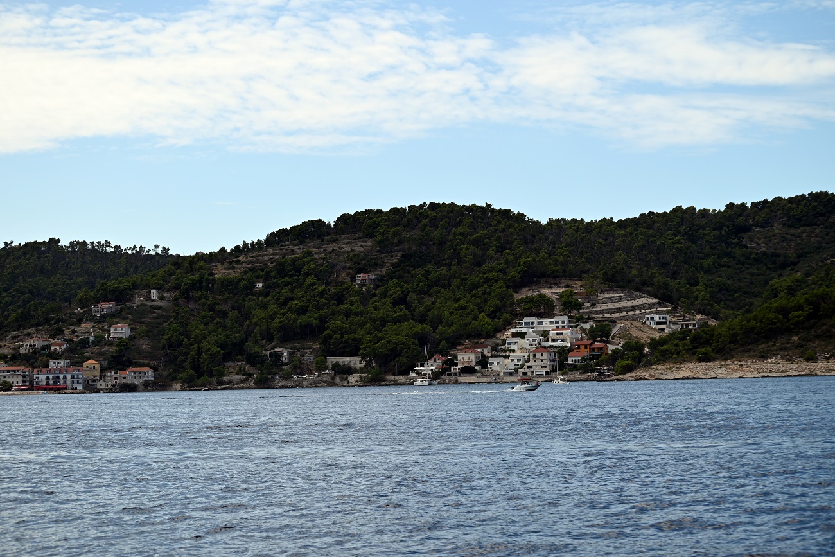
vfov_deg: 15.9
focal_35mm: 86
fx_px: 1995
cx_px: 418
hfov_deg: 23.6
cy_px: 278
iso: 100
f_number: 6.3
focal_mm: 86
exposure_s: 1/640
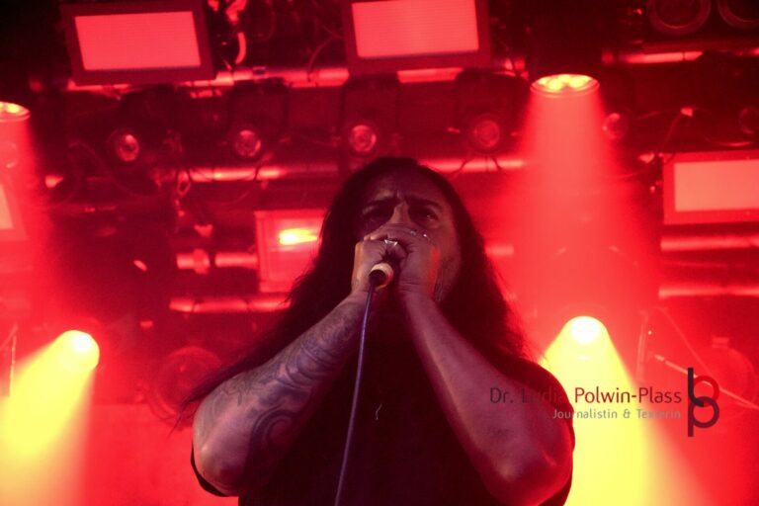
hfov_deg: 23.4
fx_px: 1834
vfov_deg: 15.7
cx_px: 380
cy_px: 253
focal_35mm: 87
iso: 5000
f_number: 4.5
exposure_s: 1/100
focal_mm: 58
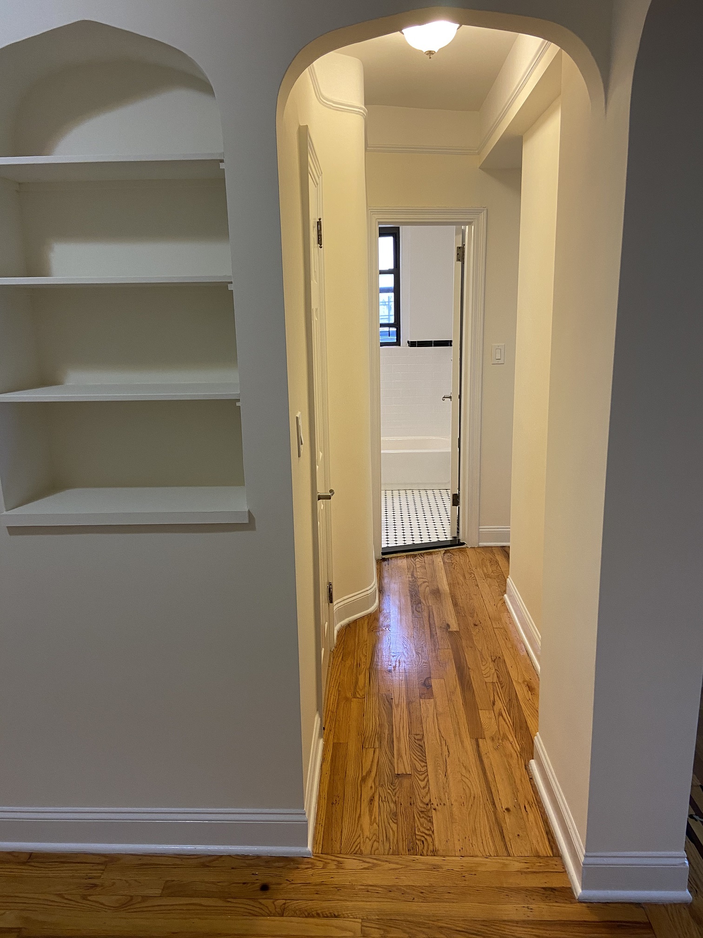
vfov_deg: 67.3
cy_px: 469
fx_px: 704
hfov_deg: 53.1
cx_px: 352
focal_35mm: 26
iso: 100
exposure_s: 1/60
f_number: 1.8
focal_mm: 4.25
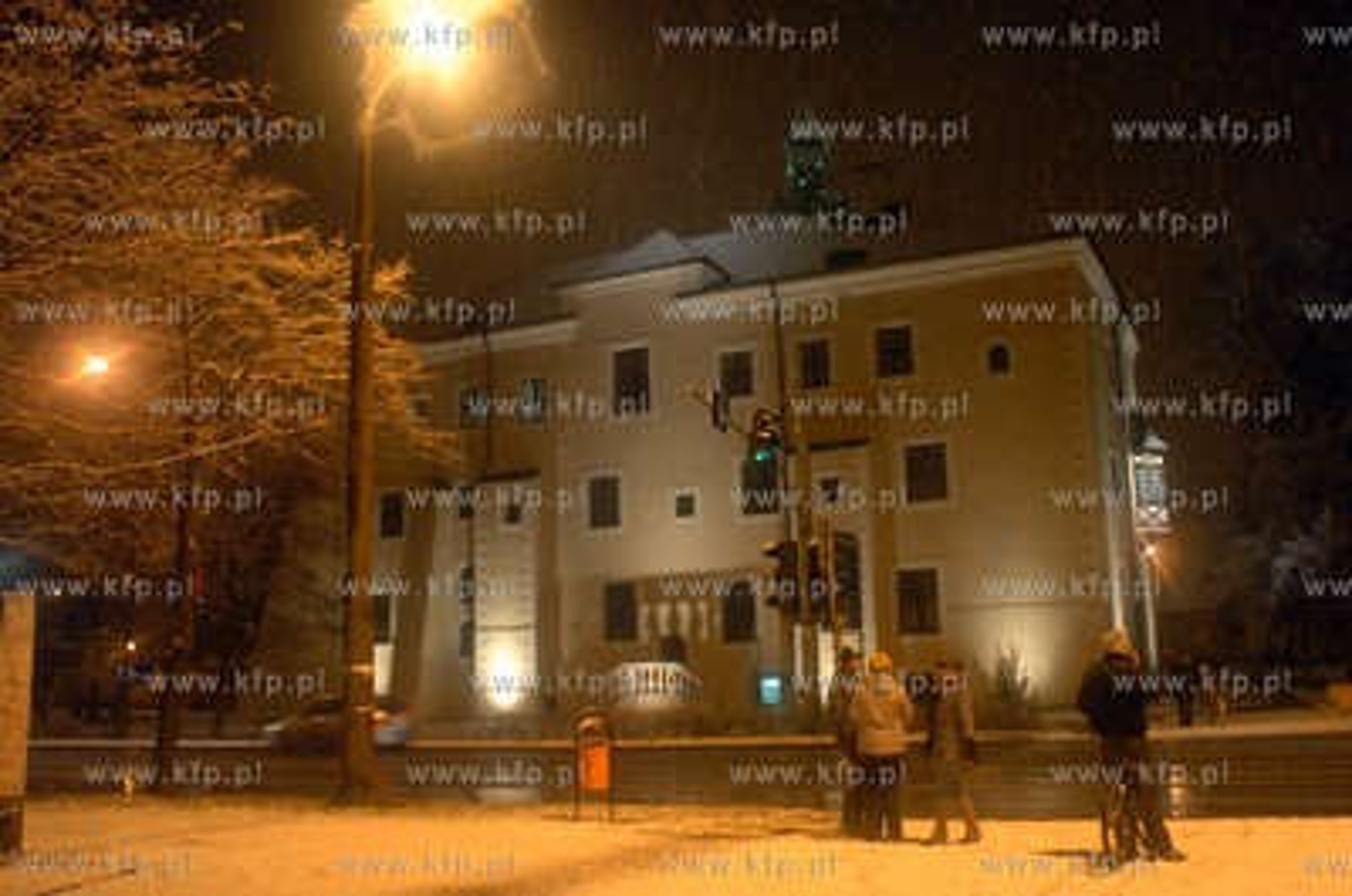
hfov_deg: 62.0
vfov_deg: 43.4
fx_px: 1124
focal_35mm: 30
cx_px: 676
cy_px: 448
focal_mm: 20
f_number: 2.8
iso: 640
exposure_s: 1/15
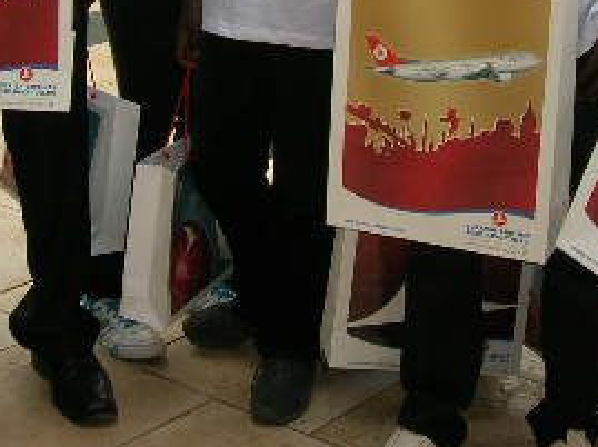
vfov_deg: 17.4
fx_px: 1397
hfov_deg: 24.1
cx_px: 276
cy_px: -82
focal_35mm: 81
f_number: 4.9
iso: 50
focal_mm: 5.7
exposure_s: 1/127
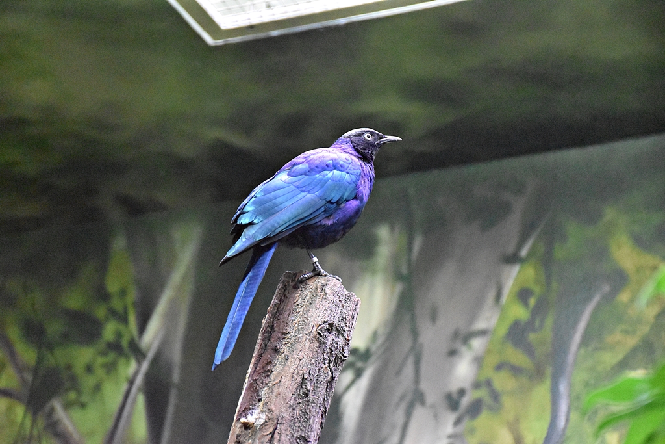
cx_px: 332
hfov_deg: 16.1
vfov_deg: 10.8
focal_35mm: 128
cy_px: 222
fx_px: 2355
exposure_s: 1/80
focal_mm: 85
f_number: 5.3
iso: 12800
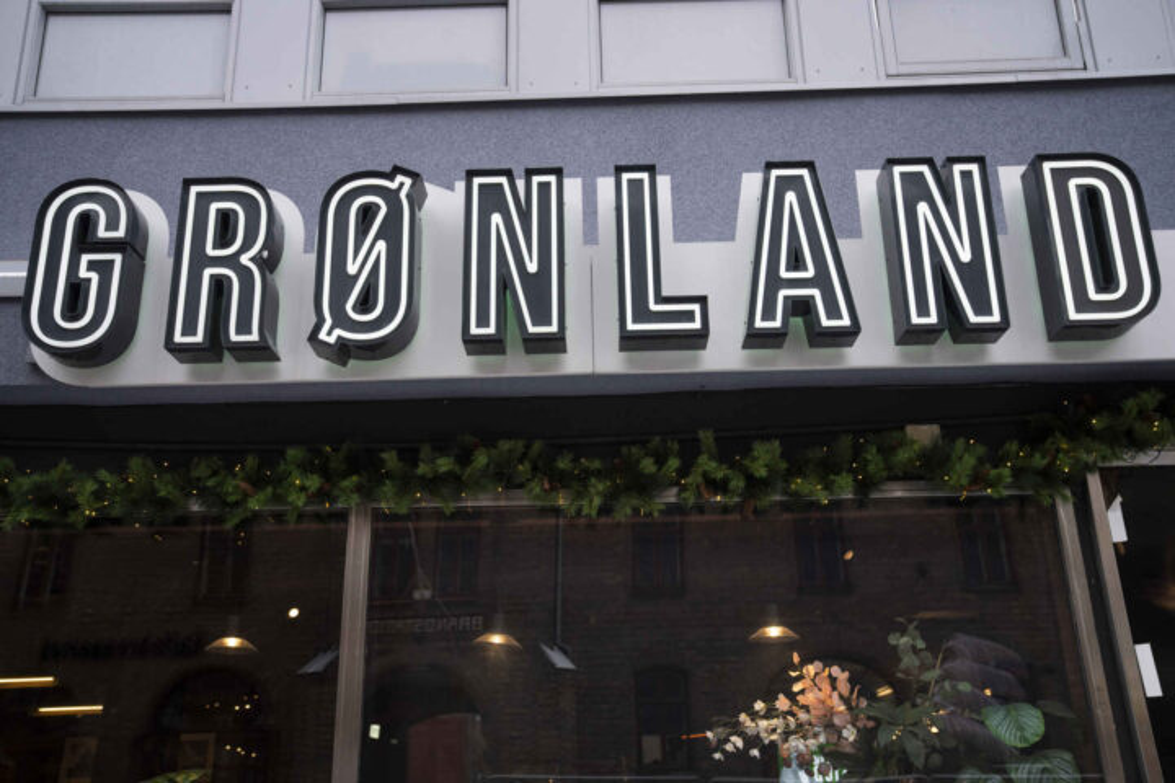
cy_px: 392
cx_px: 588
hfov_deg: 55.8
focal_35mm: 34
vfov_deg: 38.9
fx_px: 1110
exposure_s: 1/200
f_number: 4
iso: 500
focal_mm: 34
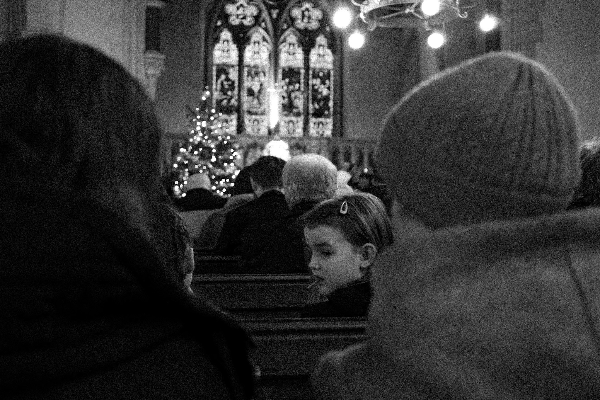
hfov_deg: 47.4
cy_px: 200
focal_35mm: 41
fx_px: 683
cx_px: 300
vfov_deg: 32.6
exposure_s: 1/60
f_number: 2.8
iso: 1250
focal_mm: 27
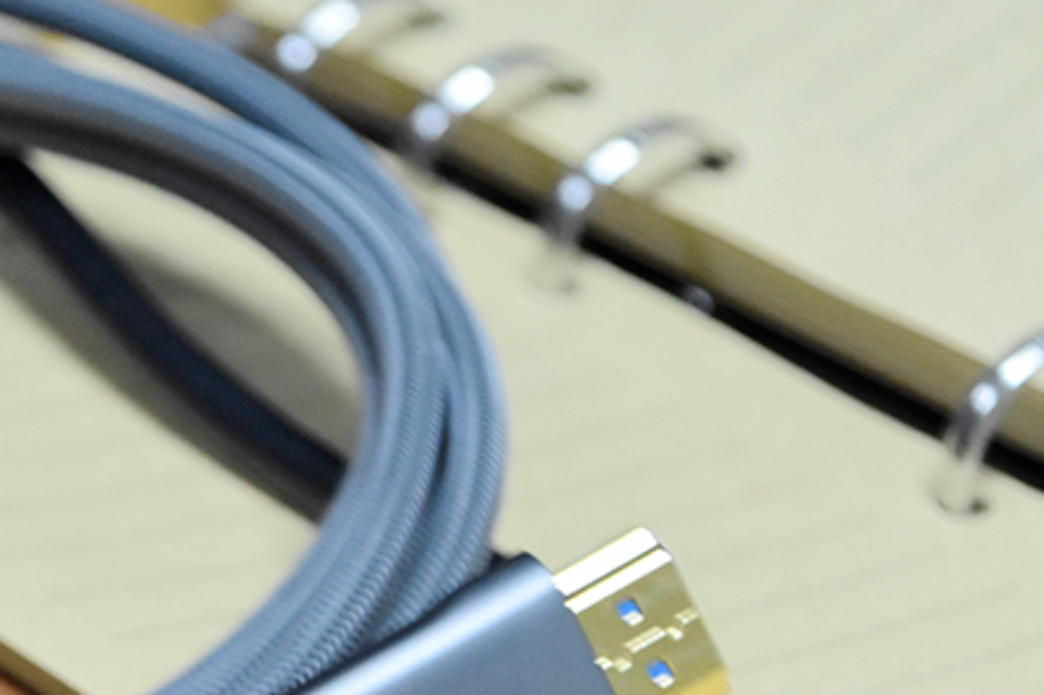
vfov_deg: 4.8
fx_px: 8327
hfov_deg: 7.1
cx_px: -107
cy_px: 839
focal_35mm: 287
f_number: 5.3
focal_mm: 75
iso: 3200
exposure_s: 1/30
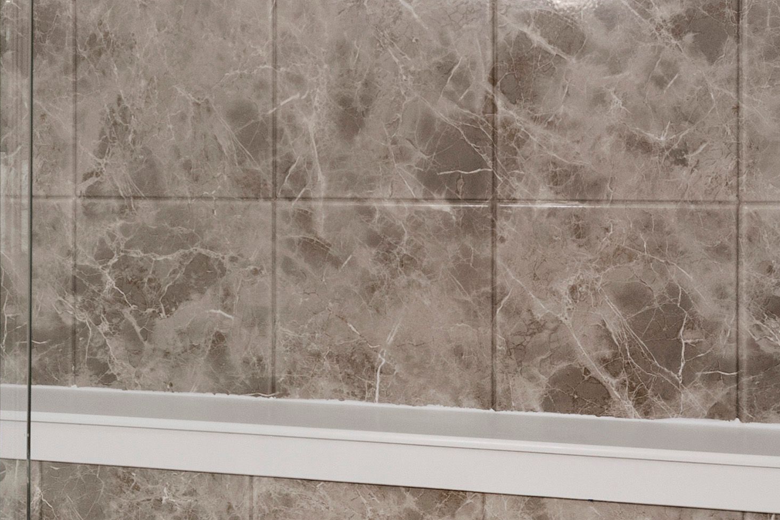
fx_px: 1235
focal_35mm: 57
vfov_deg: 23.6
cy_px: 134
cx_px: 260
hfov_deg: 34.7
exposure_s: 1/2
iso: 100
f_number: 8
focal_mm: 10
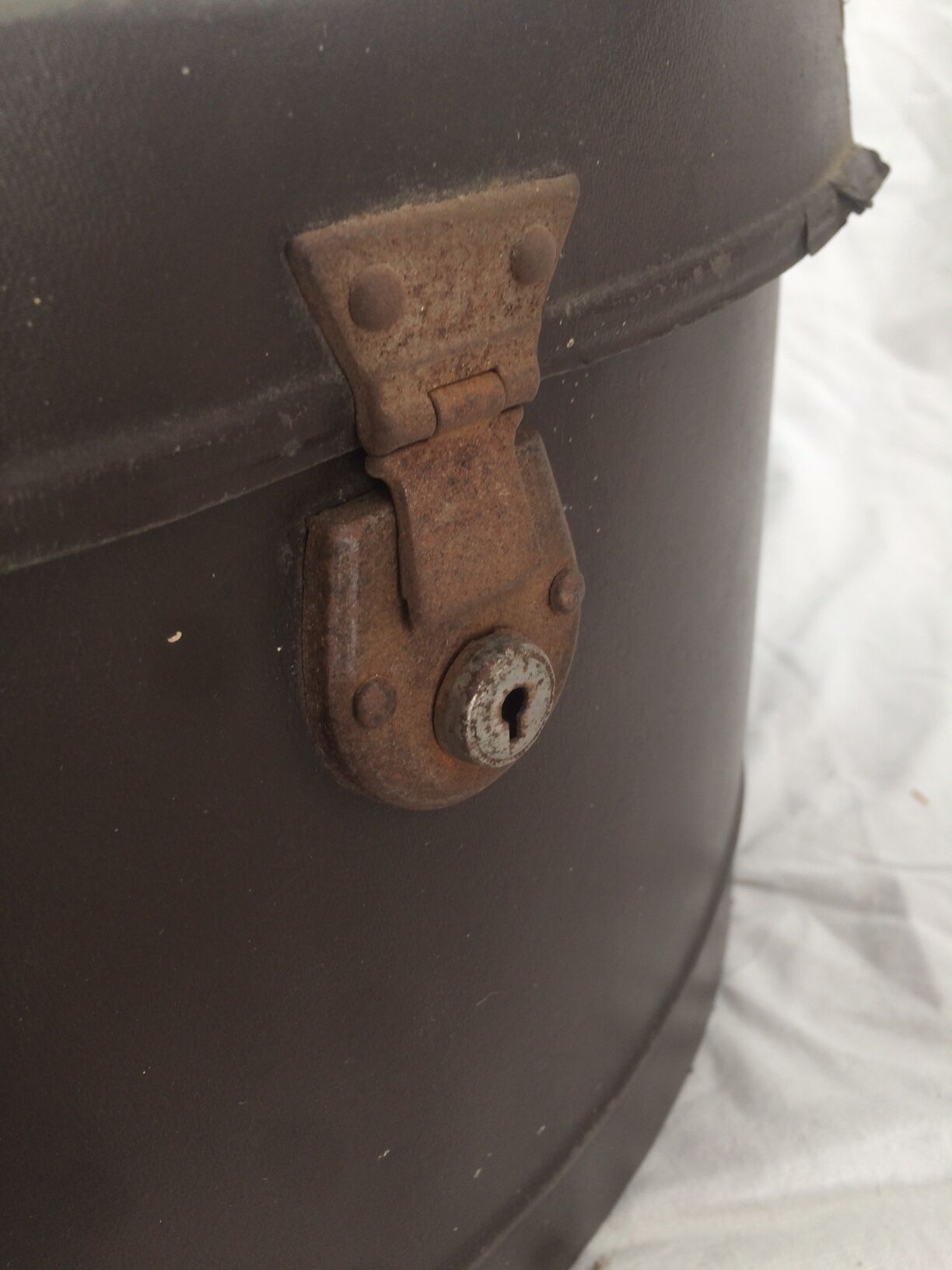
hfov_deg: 48.2
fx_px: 1063
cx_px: 476
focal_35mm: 29
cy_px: 635
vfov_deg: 61.7
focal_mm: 4.15
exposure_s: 1/50
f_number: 2.2
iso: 40
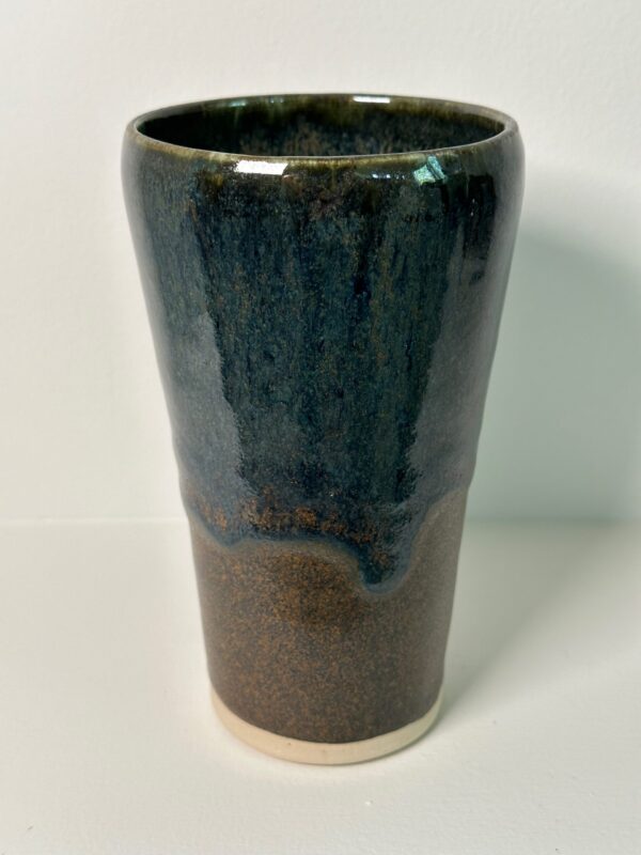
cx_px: 320
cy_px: 428
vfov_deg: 39.7
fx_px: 1185
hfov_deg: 30.3
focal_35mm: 48
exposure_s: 1/121
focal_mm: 6.86
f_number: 1.78
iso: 80
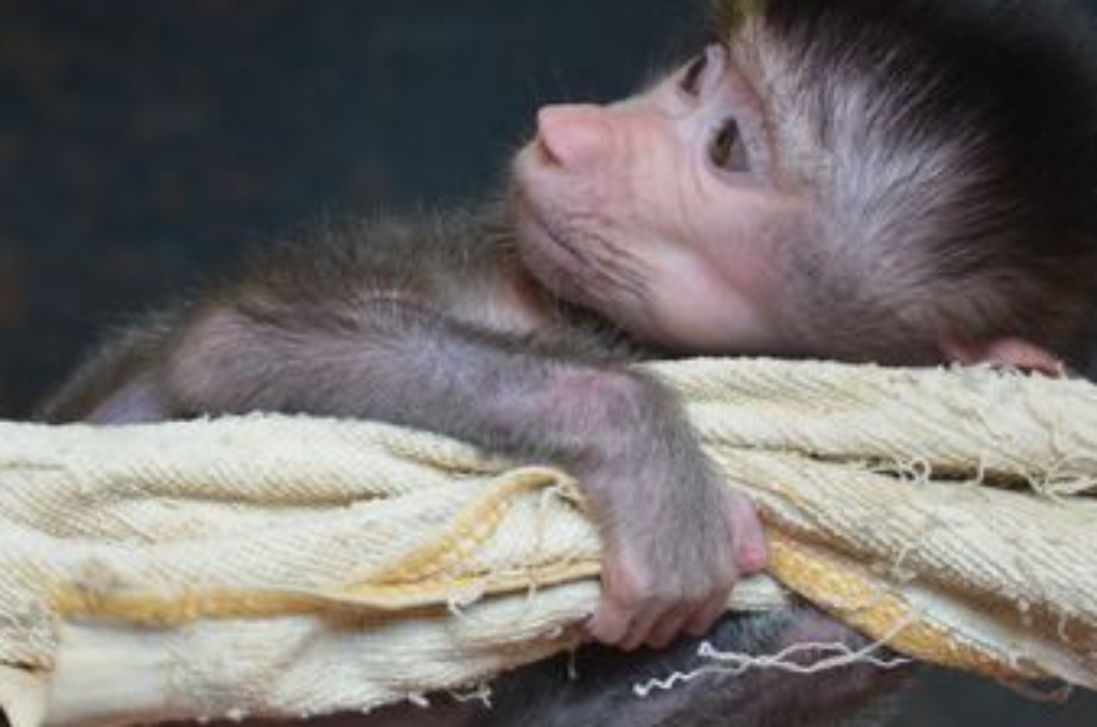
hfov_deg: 15.4
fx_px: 4045
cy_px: 505
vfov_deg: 10.3
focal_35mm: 133
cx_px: 328
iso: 720
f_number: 5
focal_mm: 50
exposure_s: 1/60
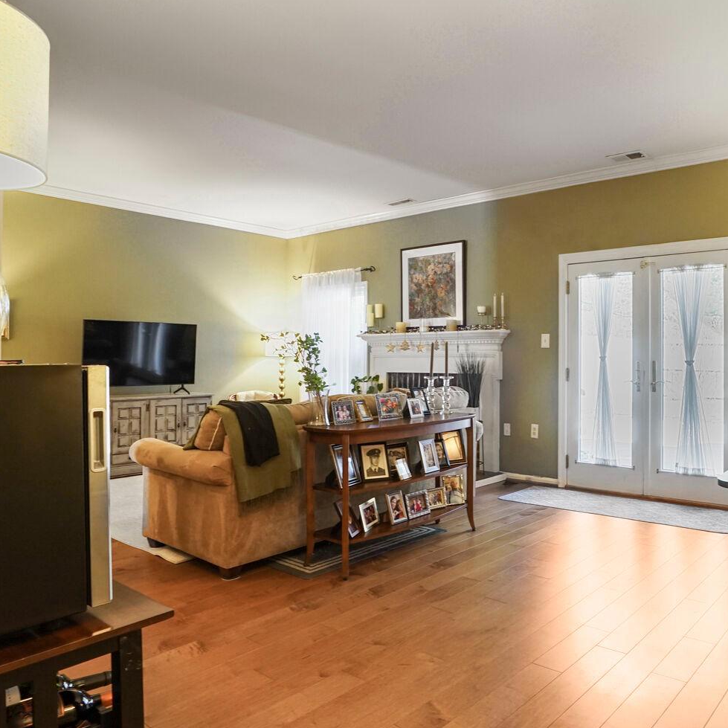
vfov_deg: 65.0
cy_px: 361
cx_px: 486
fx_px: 571
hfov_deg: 63.4
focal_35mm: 24
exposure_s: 1/10
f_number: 8
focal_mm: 16
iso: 800
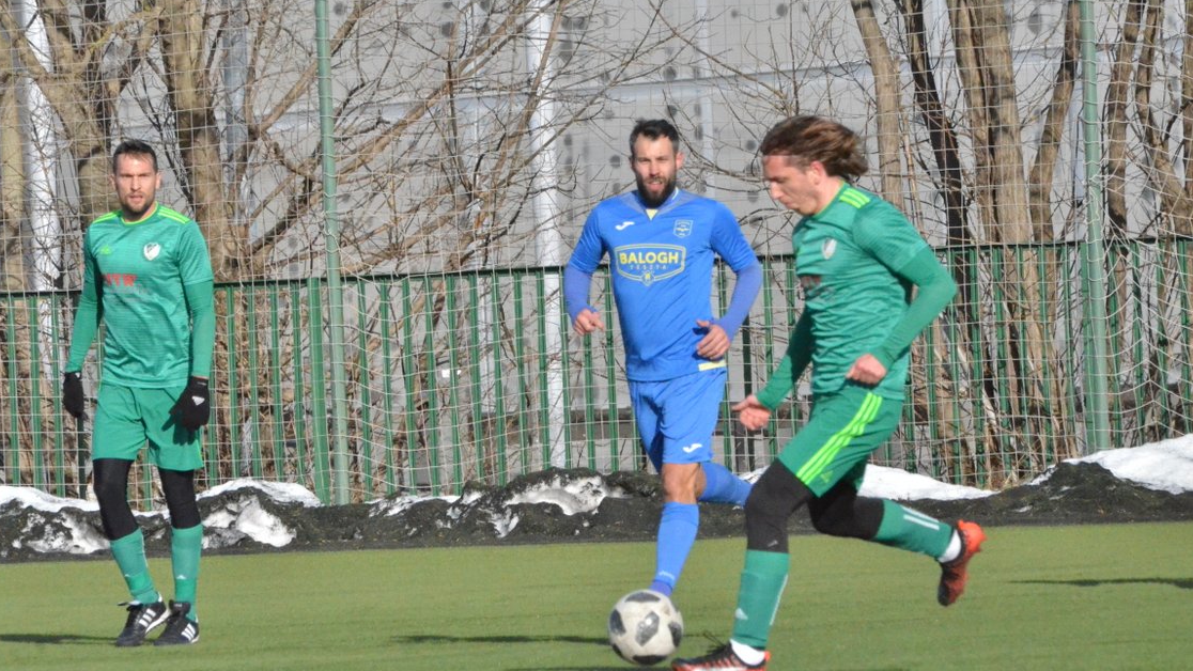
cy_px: 378
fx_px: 16008
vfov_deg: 2.4
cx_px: 578
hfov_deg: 4.3
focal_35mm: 506
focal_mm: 300
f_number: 14
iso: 6400
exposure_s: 1/8000
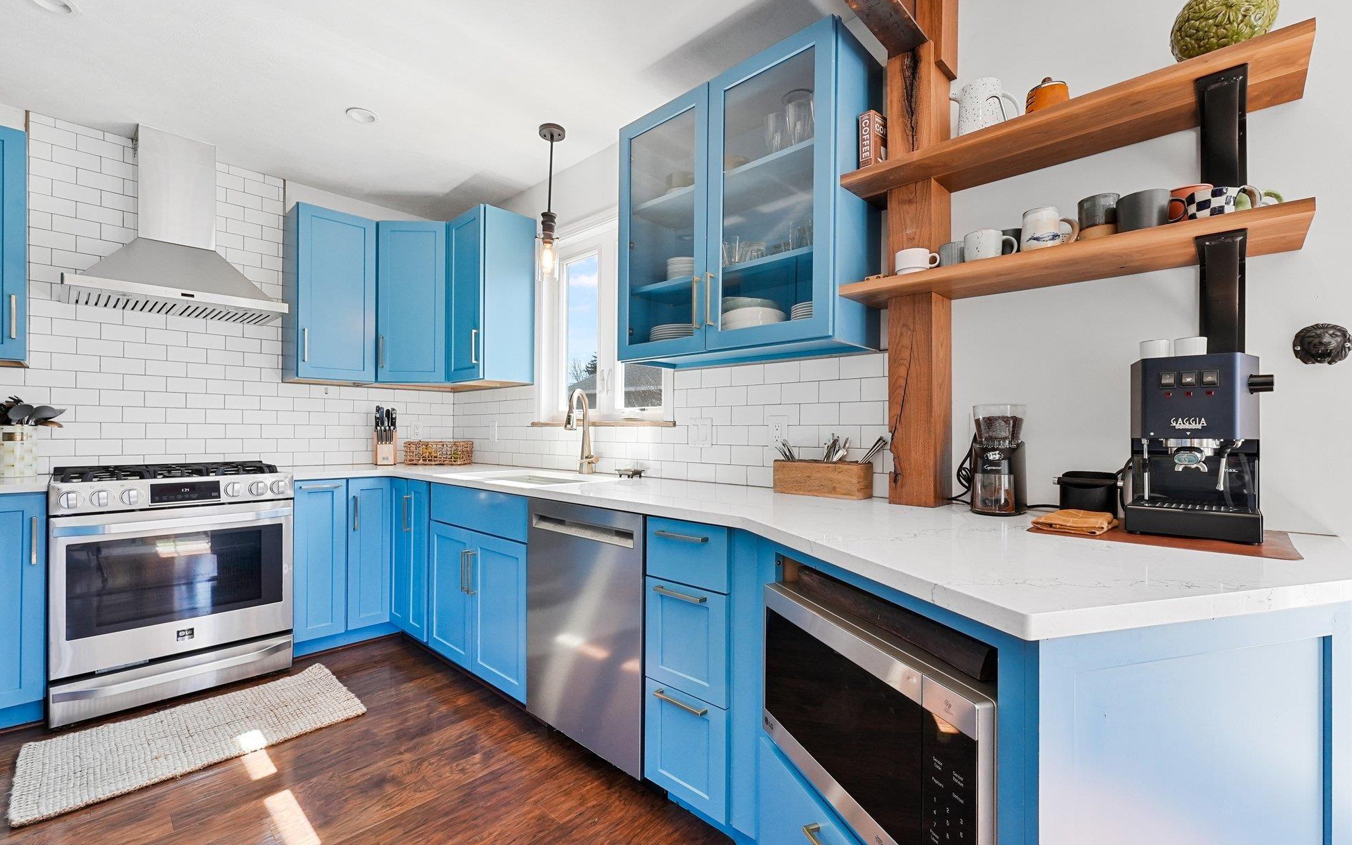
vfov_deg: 74.8
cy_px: 435
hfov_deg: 101.5
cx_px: 674
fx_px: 553
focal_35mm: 15
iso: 2000
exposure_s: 1/50
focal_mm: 14
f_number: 10
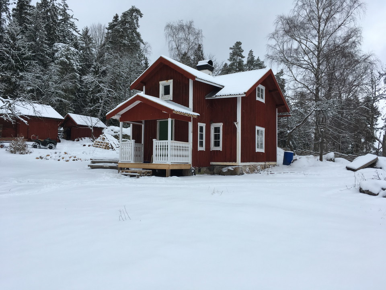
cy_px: 145
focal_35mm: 29
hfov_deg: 61.7
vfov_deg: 48.2
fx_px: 323
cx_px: 193
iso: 25
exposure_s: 1/1261
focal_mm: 4.15
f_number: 2.2
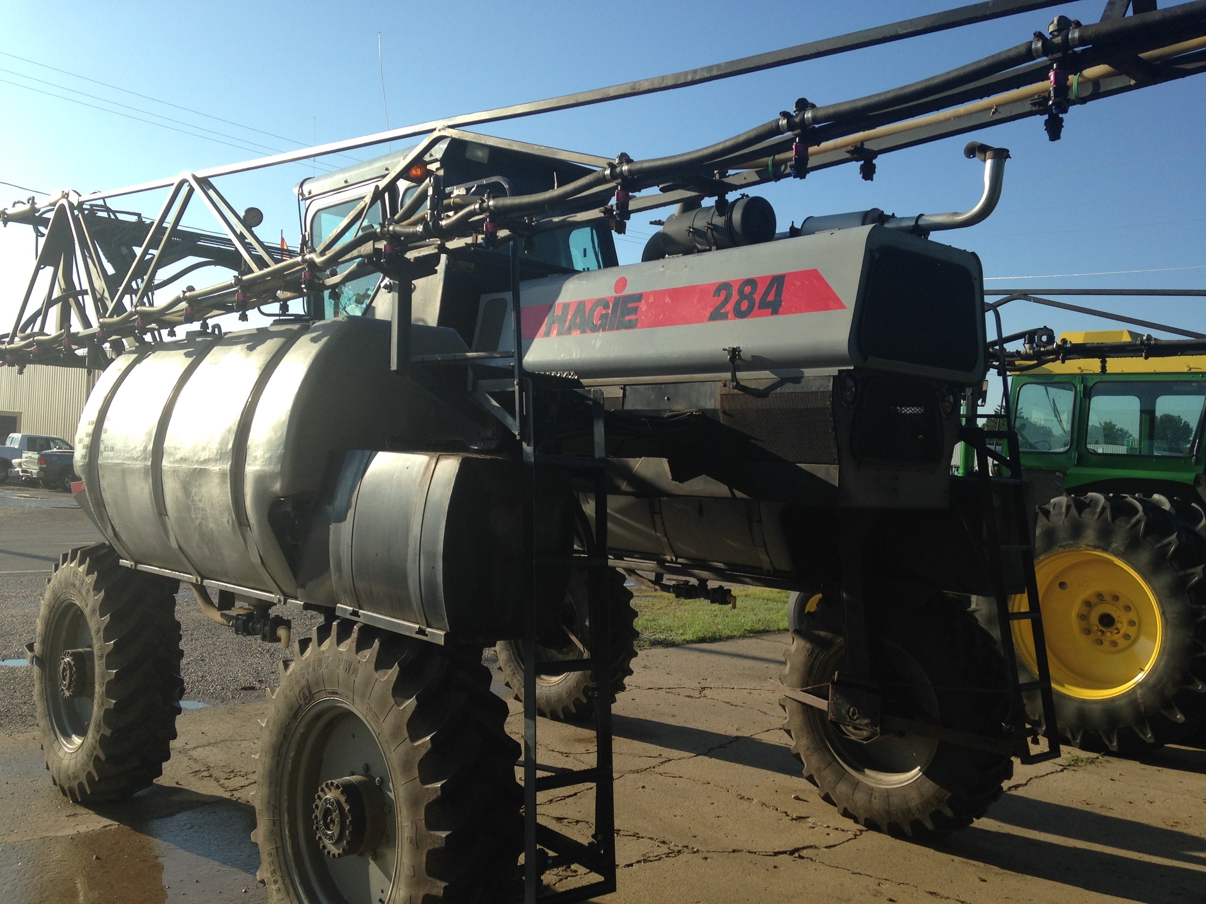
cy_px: 452
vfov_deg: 42.9
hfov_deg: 55.4
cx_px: 603
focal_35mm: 33
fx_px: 1150
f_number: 2.4
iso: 50
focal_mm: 4.12
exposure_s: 1/1153
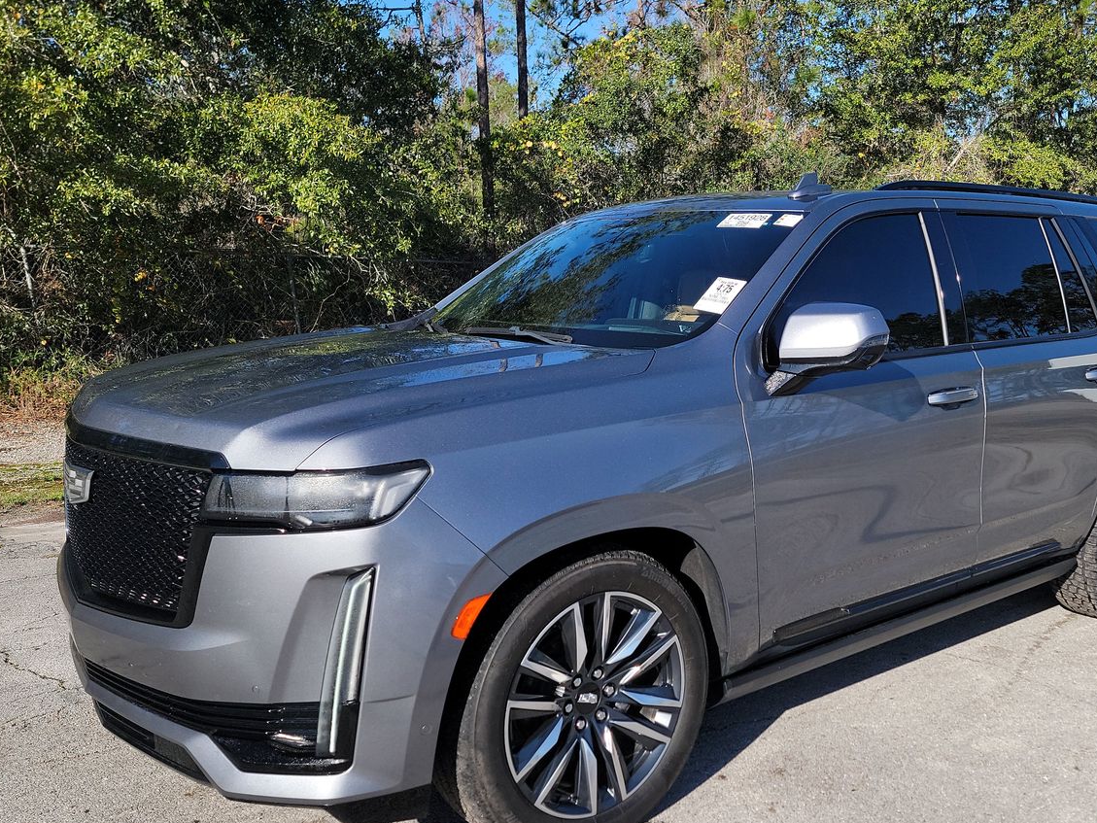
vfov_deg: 41.8
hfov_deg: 53.6
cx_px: 660
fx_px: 1078
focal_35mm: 34
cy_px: 441
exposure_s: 1/775
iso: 50
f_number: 1.8
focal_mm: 6.7
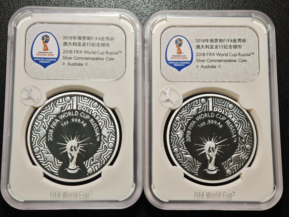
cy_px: 108
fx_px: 501
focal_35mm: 60
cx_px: 144
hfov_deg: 32.2
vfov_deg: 24.4
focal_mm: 9
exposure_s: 1/120
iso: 400
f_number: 2
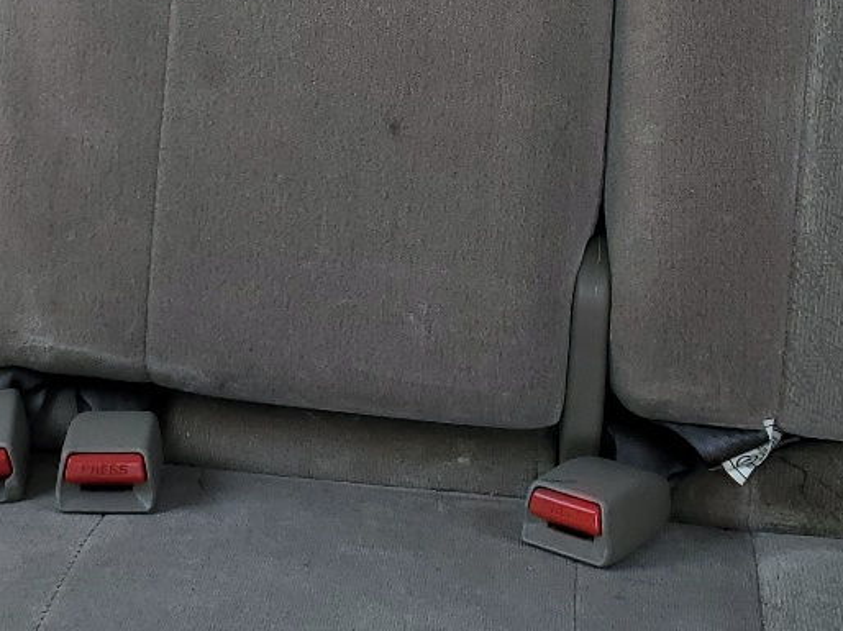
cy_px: -90
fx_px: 1972
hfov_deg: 24.1
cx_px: 367
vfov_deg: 17.5
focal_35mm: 81
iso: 50
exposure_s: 1/192
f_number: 1.5
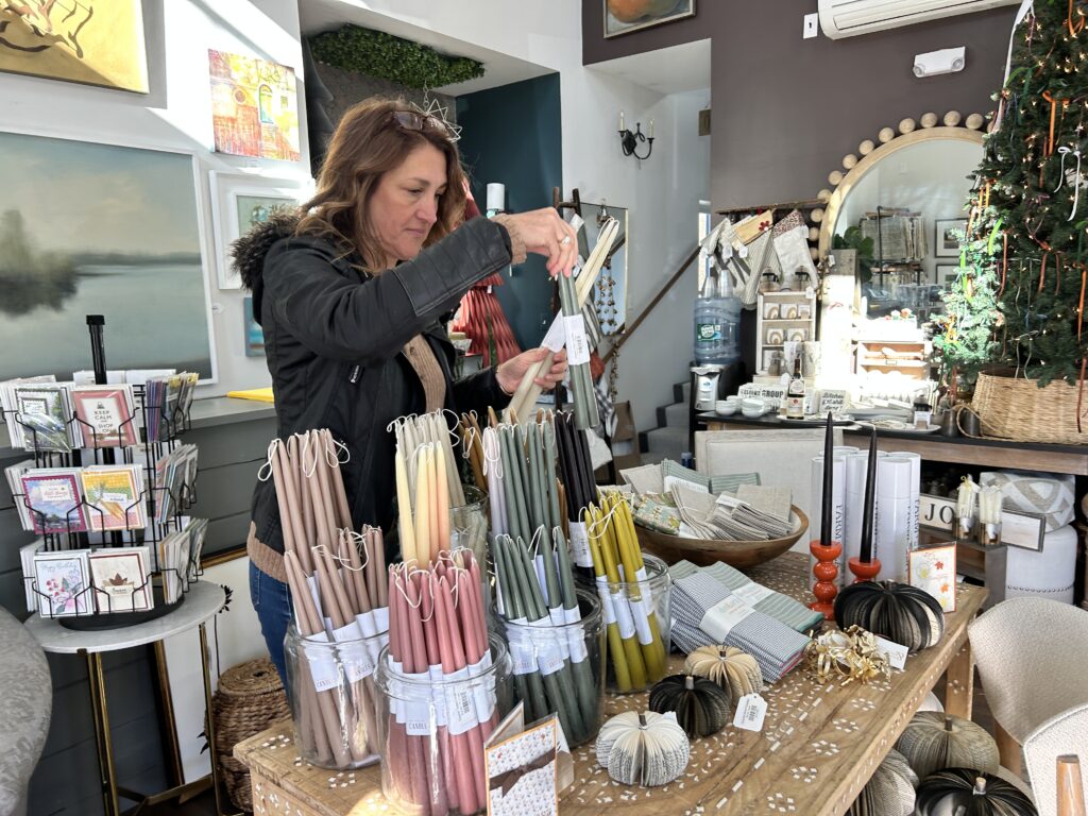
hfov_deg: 67.3
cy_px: 408
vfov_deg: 53.1
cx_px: 544
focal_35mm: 26
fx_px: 817
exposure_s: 1/121
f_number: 1.5
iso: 50
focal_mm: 5.7
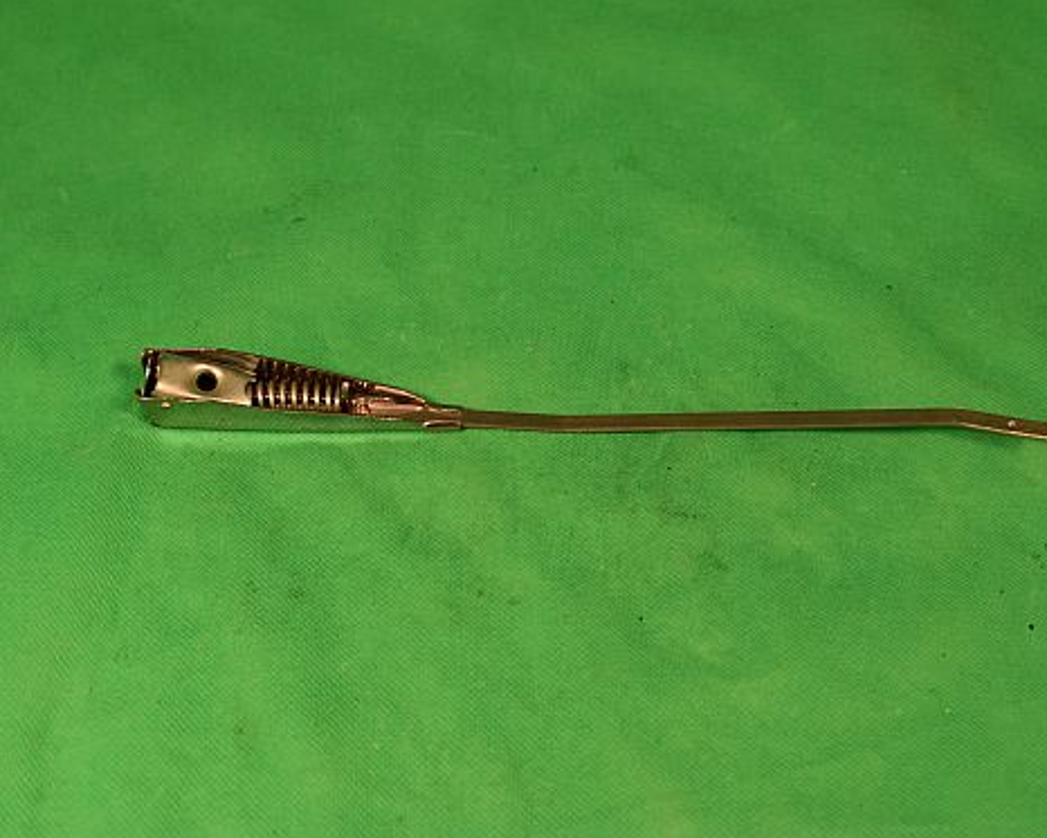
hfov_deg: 35.6
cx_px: 584
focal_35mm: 53
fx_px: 1630
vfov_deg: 28.8
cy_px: 393
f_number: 8
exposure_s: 1/250
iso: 320
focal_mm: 29
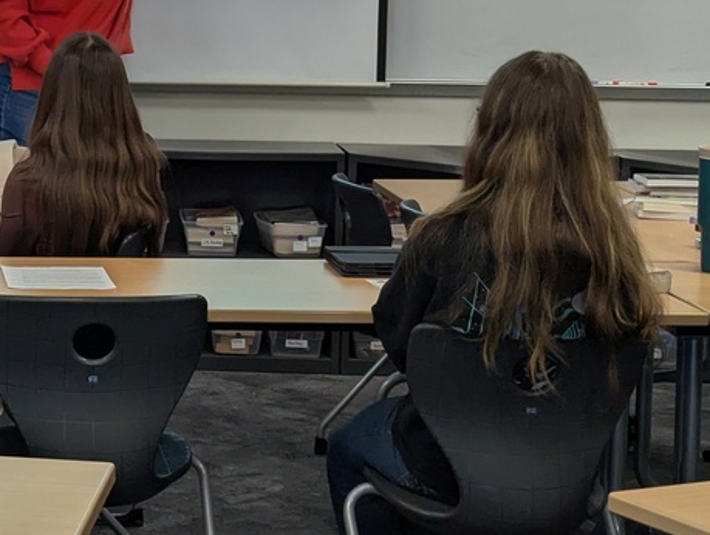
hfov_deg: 18.0
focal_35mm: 107
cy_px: 138
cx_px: 48
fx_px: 2199
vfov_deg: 13.8
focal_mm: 6.81
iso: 241
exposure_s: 1/301
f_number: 1.85
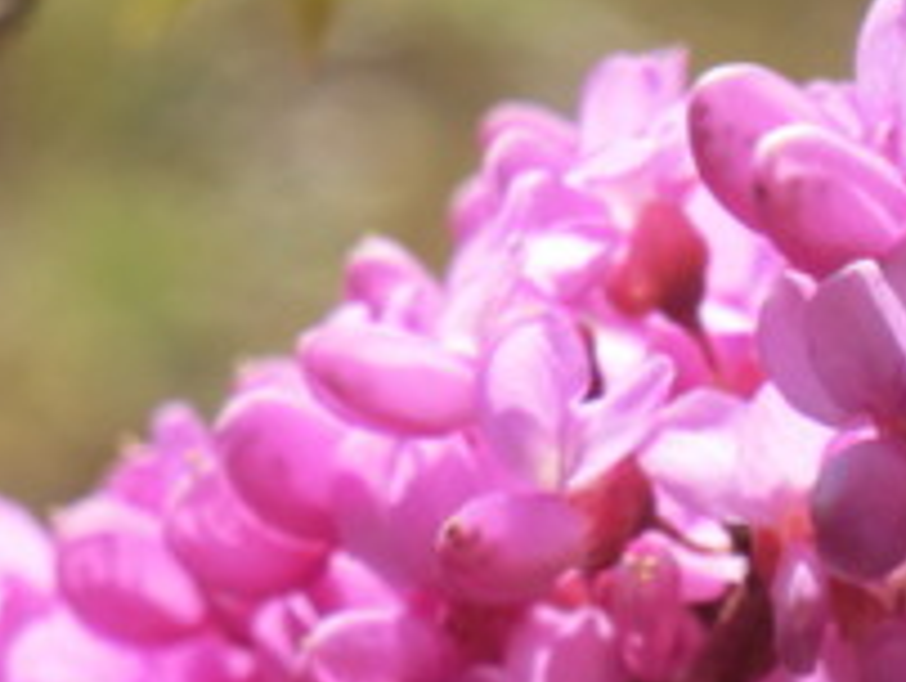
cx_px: 359
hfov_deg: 3.7
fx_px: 14019
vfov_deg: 2.8
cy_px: 700
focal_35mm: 535
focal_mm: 43
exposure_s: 1/250
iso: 80
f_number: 5.7
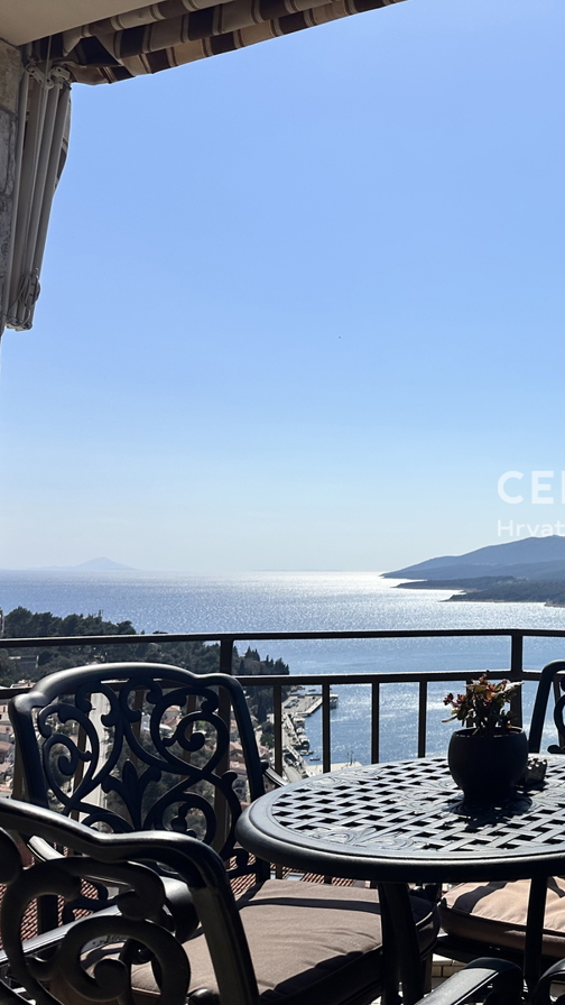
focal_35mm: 35
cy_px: 504
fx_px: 932
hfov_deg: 29.9
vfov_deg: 56.6
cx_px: 639
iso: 80
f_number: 1.78
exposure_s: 1/12048
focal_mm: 6.86
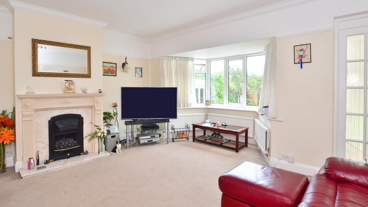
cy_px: 90
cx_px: 183
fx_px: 176
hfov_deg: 92.7
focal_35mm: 18
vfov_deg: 60.8
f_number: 7.1
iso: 400
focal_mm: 11.5
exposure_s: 1/40
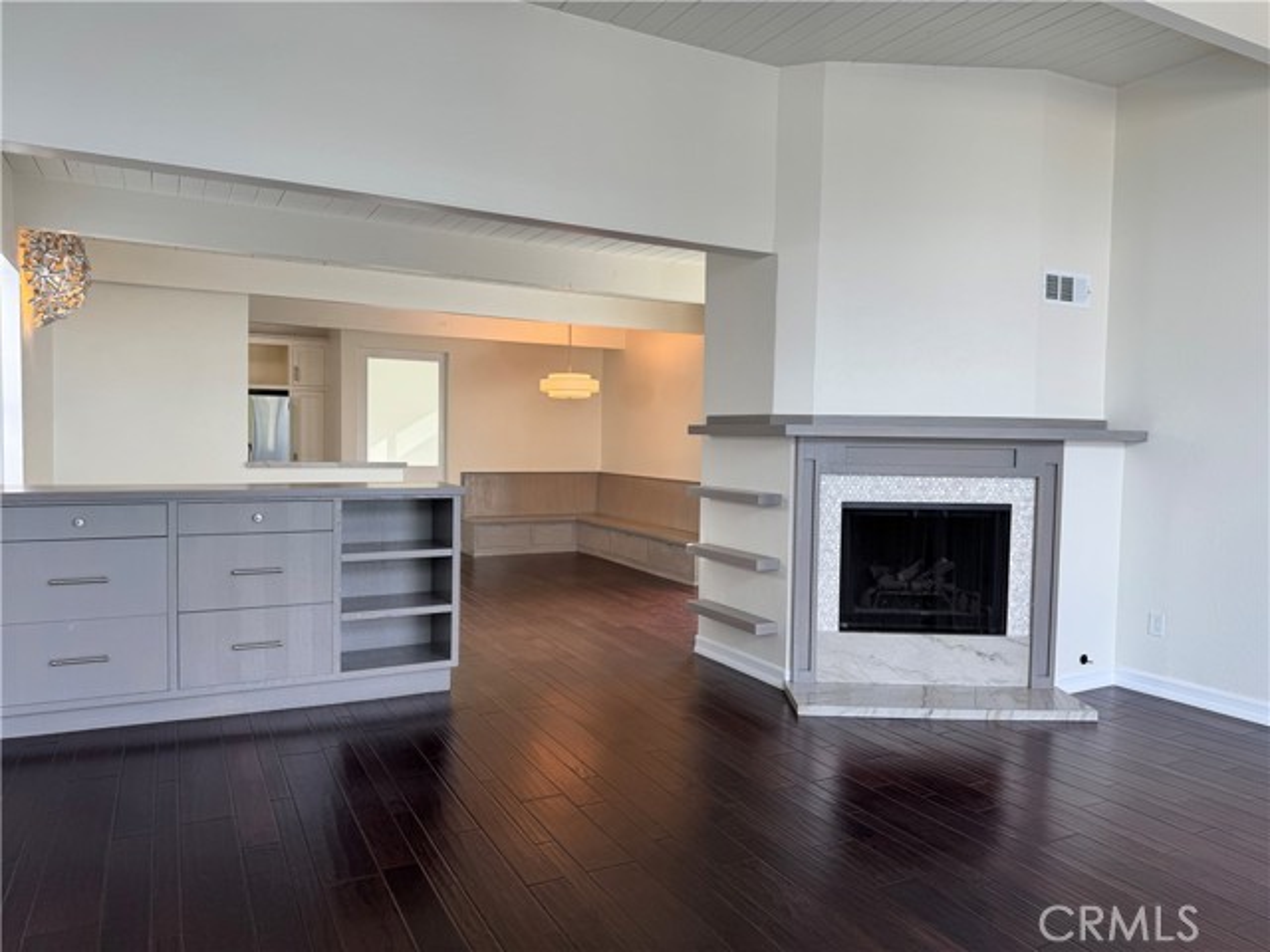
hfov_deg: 71.6
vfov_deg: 56.8
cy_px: 476
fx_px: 881
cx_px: 635
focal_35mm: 24
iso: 50
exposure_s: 1/138
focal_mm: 6.76
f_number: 1.78
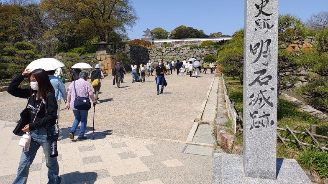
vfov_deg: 38.7
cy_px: 70
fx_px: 261
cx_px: 162
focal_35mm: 30
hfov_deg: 64.3
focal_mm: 4.71
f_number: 1.79
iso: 100
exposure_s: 1/2805
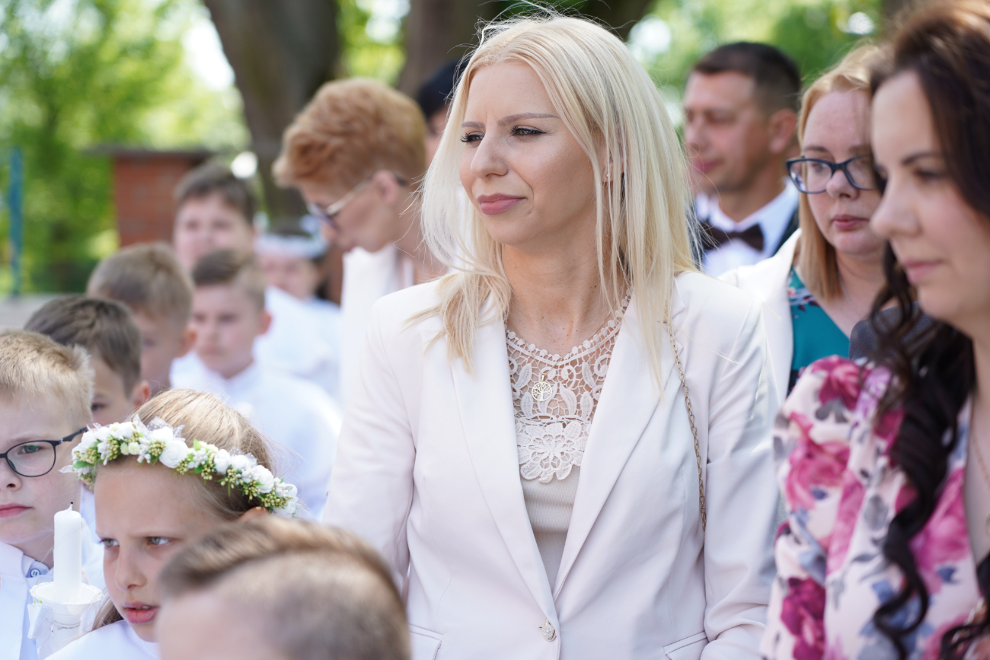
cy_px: 330
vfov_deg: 13.0
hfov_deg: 19.5
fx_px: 2888
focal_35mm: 105
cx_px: 495
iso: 100
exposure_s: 1/125
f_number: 4
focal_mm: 105
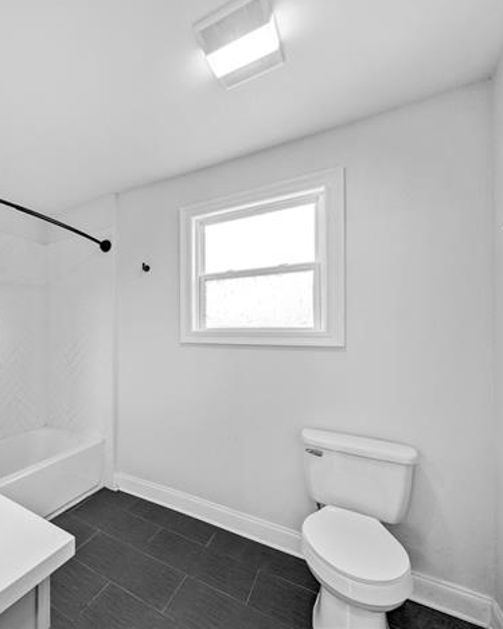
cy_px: 308
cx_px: 87
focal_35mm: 16
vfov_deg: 93.1
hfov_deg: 70.7
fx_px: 298
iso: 50
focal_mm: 2.23
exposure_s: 1/125
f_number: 2
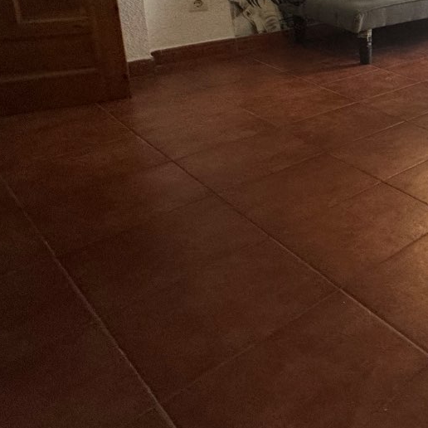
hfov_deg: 30.6
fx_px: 504
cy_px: 11
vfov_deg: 40.9
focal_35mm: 36
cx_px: 610
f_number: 2.2
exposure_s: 1/100
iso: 160
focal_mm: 2.22
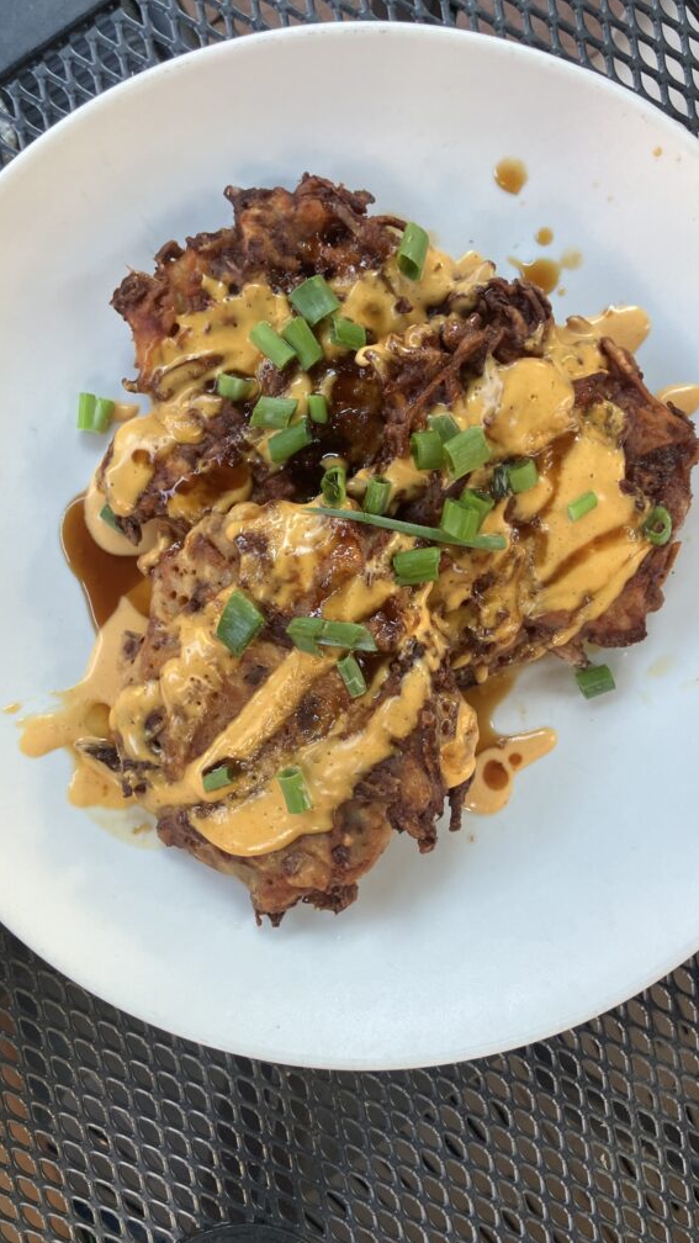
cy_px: 626
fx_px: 1021
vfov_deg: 62.6
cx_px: 371
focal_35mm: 31
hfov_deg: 37.8
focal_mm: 3.99
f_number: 1.8
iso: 80
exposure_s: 1/111
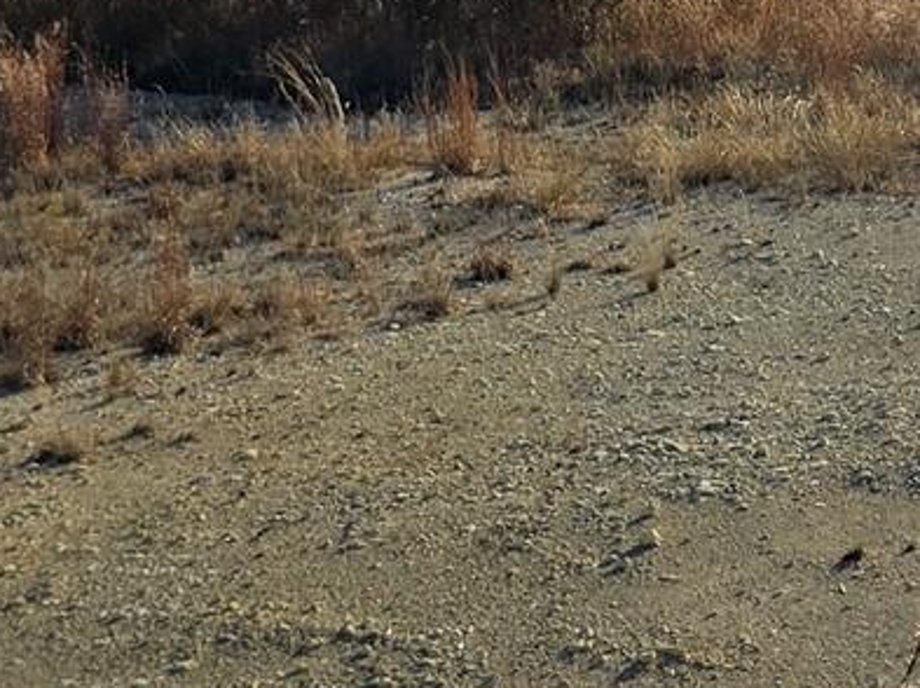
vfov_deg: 11.7
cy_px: -372
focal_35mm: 120
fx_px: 3186
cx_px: 1934
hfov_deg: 13.6
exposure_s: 1/2321
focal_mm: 6.3
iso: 12
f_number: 1.7
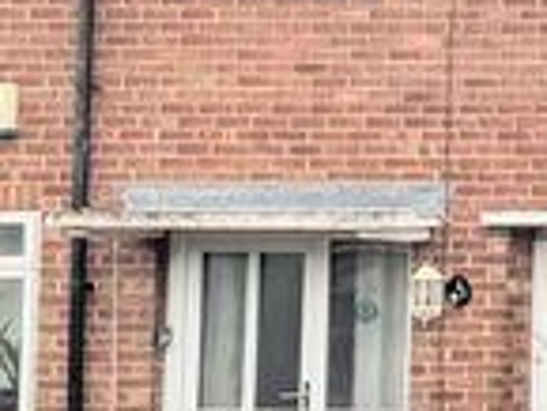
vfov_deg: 22.3
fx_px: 1044
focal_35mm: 66
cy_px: 241
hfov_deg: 17.0
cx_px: 1196
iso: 59
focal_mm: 2.02
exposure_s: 1/501
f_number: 1.7
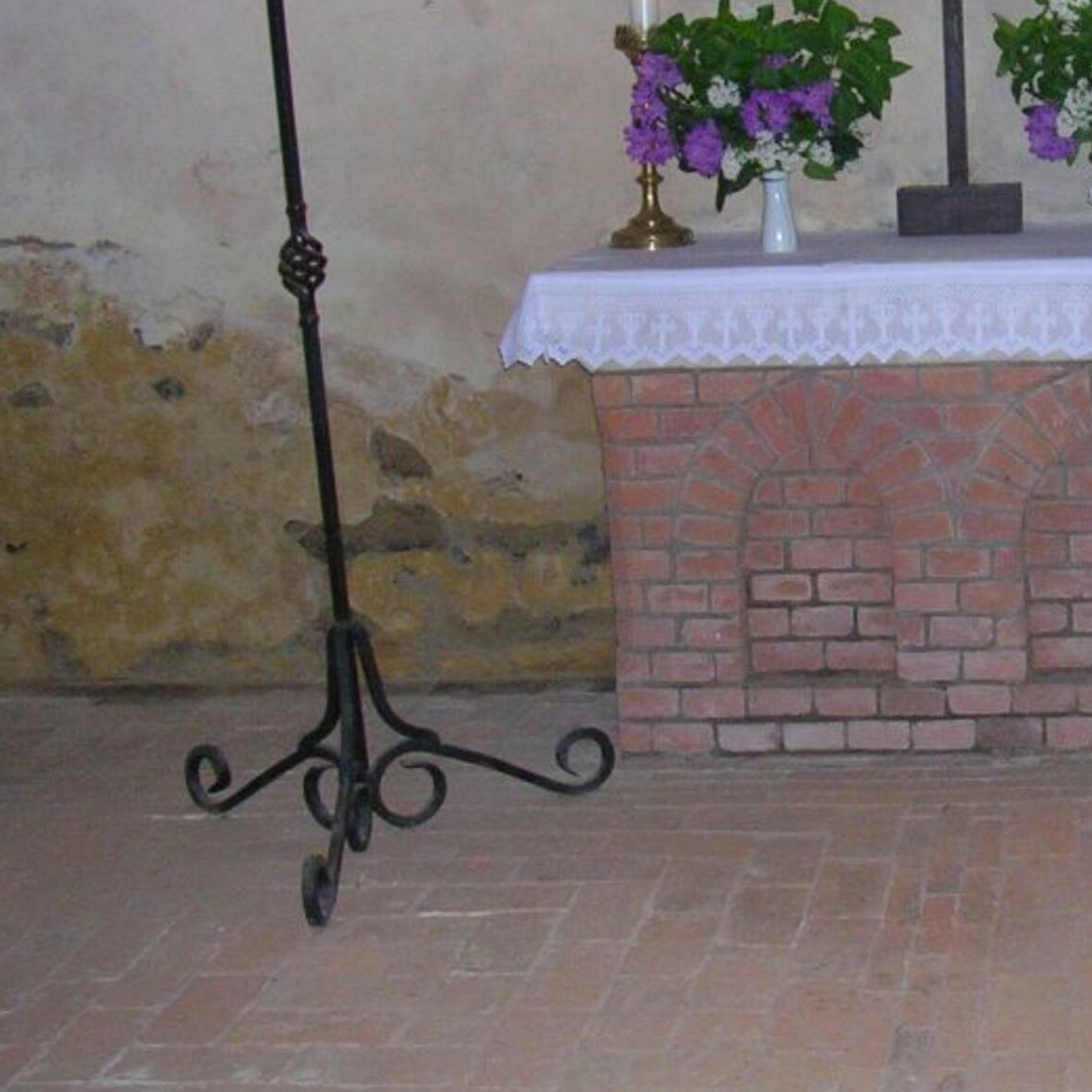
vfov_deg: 25.8
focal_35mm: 66
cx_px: 966
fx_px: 2356
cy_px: 298
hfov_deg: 25.4
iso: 184
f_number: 2.8
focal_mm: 5.8
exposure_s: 1/60.1
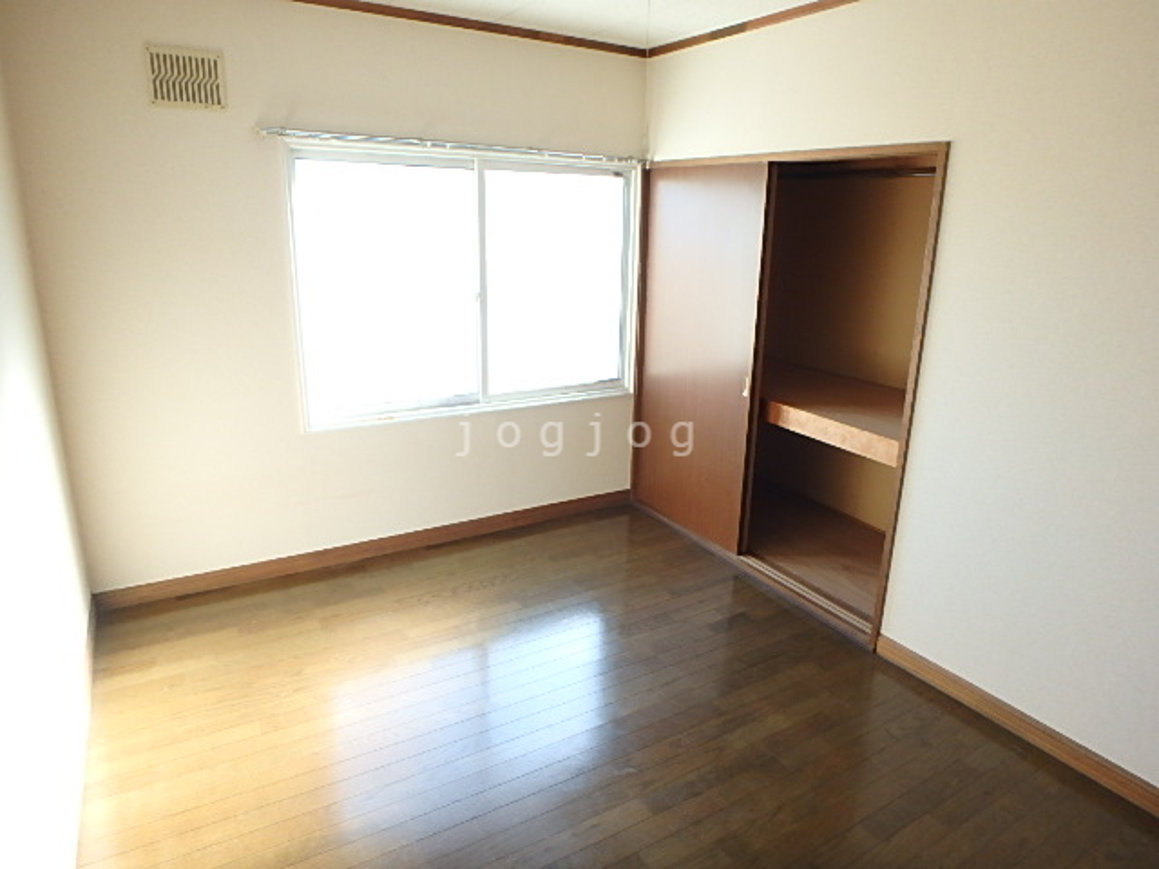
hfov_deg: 79.0
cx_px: 580
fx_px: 703
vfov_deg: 63.4
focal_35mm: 21
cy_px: 434
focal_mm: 3.7
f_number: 3.5
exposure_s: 1/60
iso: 200
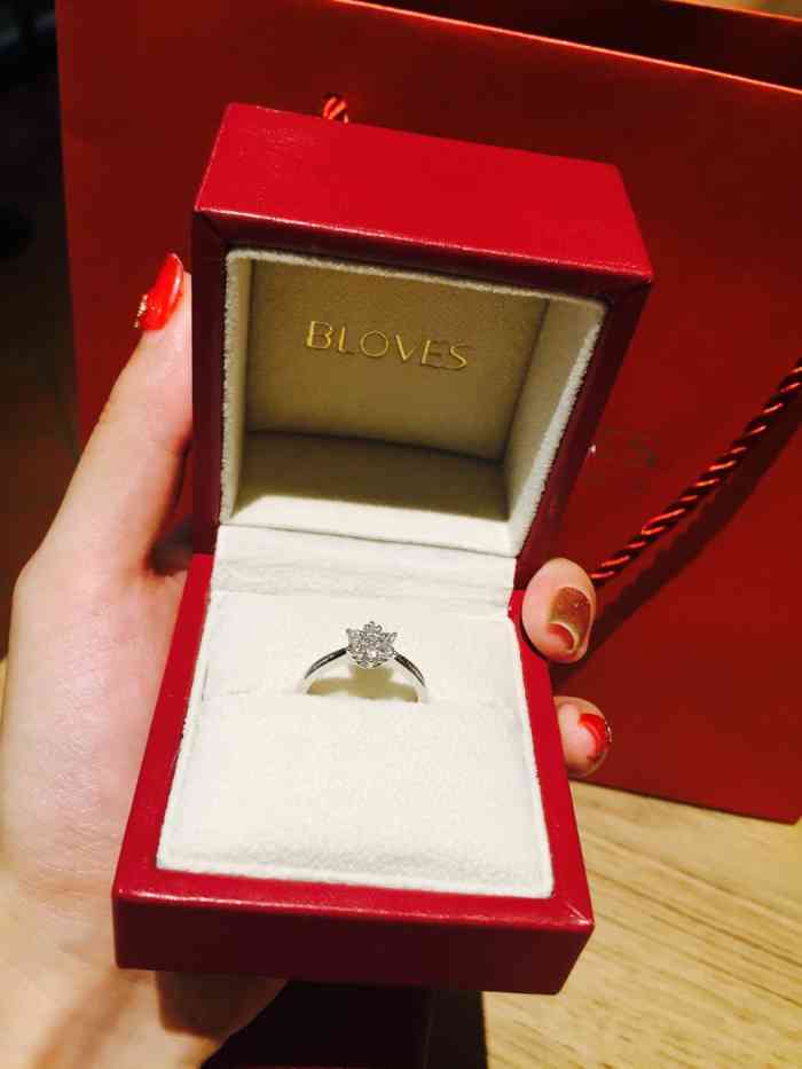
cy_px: 534
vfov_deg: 61.7
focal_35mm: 29
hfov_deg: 48.2
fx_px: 896
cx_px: 401
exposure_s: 1/30
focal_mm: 4.15
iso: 40
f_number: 2.2
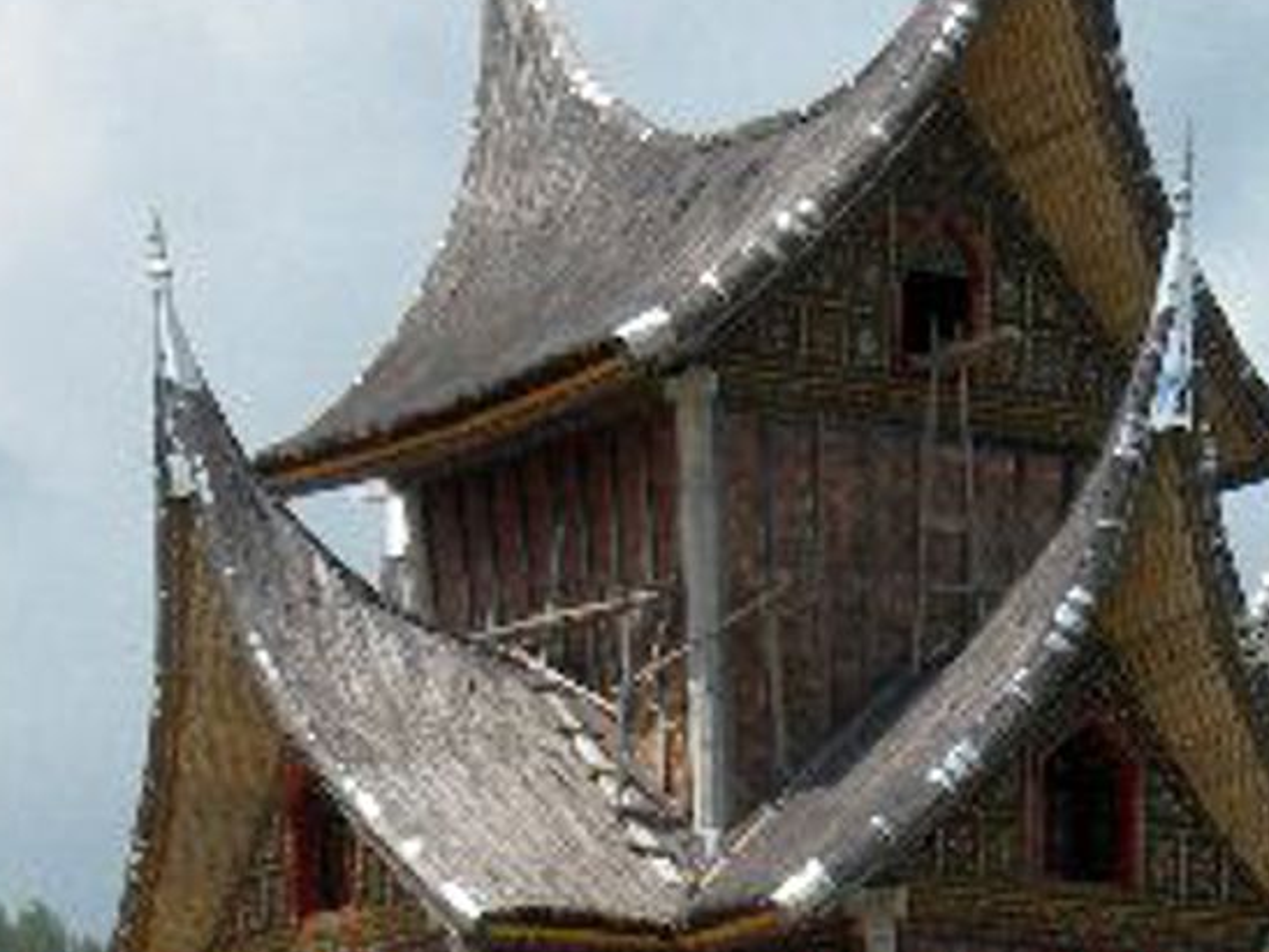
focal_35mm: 284
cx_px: 824
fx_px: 10411
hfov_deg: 7.0
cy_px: 825
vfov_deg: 5.2
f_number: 8.2
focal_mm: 23.4
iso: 50
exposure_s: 1/160
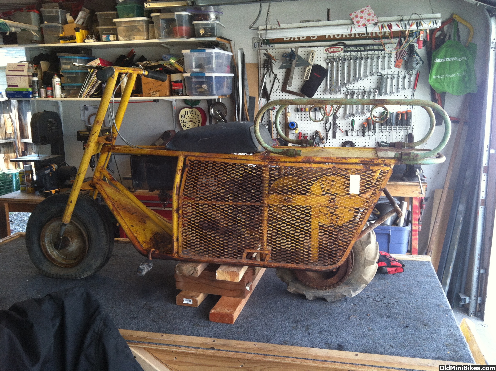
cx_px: 248
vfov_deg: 40.6
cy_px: 186
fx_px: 501
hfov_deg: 52.7
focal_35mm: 35
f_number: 2.8
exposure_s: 1/60
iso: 80
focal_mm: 3.85
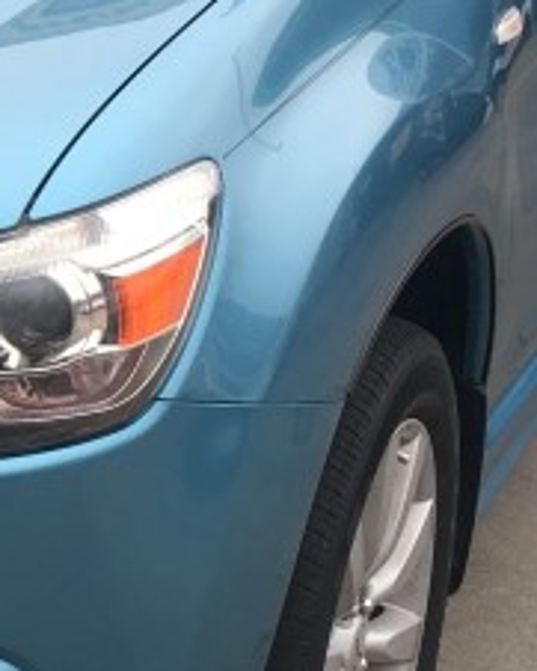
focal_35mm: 128
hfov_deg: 11.6
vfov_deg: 15.0
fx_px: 2541
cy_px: 255
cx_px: -270
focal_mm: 4.15
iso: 25
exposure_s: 1/120
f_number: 2.2
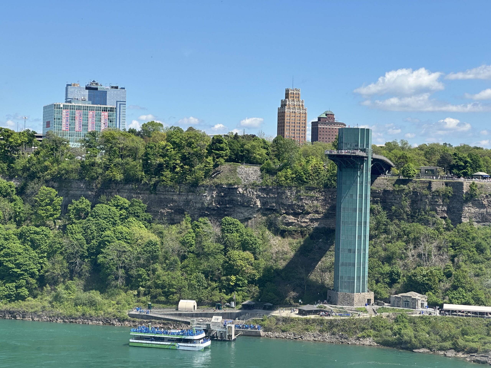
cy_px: 184
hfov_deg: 25.3
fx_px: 1092
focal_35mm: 77
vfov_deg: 19.1
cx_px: 246
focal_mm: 9
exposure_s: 1/742
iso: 32
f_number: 2.8
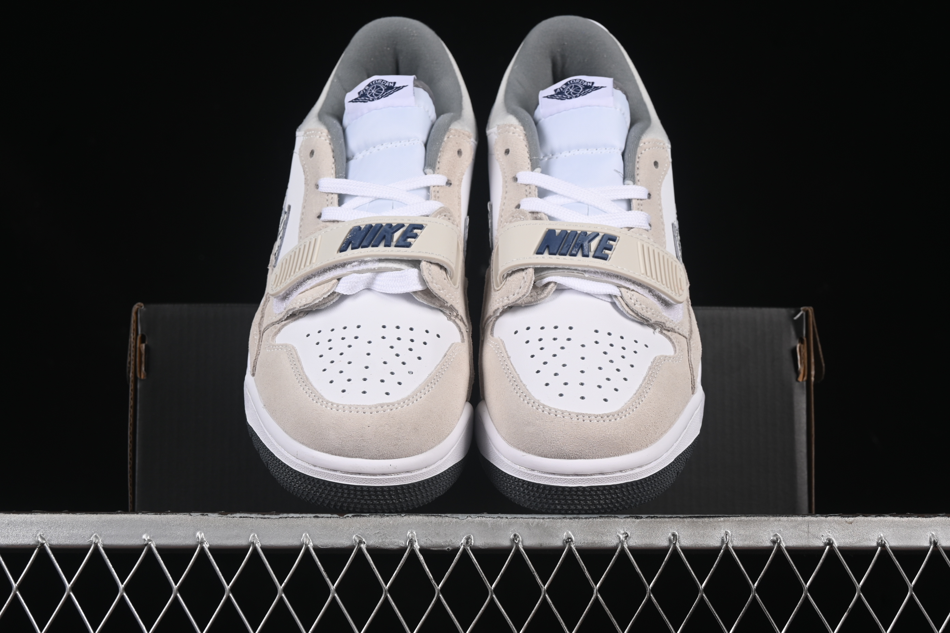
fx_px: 1979
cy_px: 316
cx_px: 475
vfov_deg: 18.2
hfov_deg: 27.0
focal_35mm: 75
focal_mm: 50
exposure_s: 1/80
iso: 160
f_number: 8
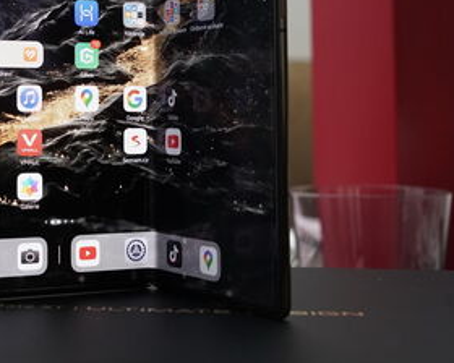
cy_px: 80
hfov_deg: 25.4
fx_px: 967
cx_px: 26
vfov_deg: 21.0
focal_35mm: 72
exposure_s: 1/125
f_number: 6.3
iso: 2500
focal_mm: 35
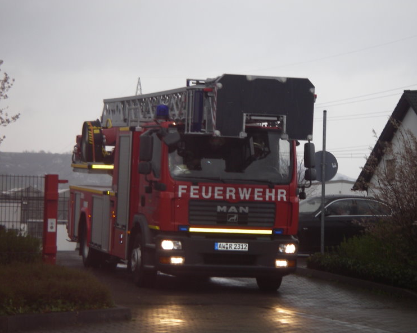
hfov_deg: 16.0
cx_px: 204
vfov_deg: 12.8
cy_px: 167
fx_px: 1480
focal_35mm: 120
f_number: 4
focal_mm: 18.9
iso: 80
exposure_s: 1/100
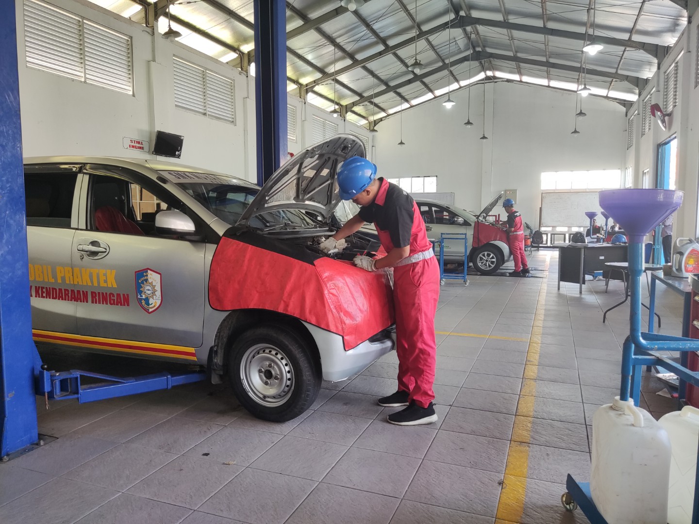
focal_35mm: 25
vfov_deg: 54.9
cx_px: 350
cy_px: 262
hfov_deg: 69.4
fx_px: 505
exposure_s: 1/50
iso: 58
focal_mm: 4.71
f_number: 1.79
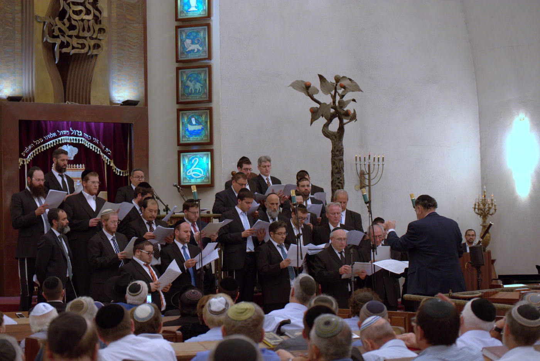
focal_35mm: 87
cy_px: 180
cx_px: 270
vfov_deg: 15.7
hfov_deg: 23.4
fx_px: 1305
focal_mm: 58
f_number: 3.2
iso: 1600
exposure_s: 1/160
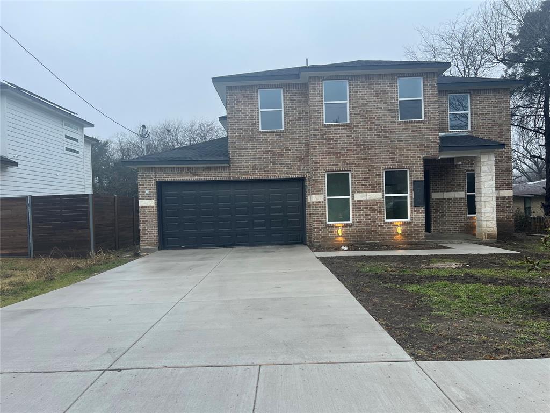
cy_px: 206
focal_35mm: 26
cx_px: 275
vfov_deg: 53.1
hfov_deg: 67.3
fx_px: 413
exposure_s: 1/121
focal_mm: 5.7
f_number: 1.5
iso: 50
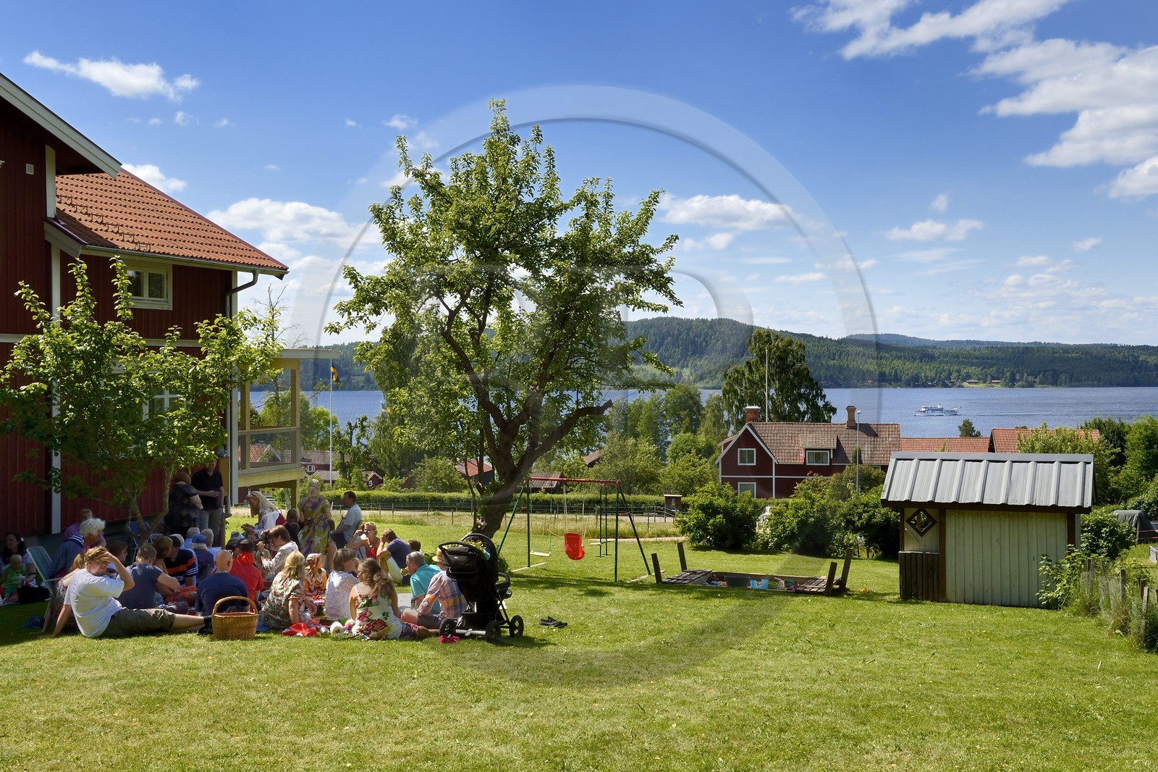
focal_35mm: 40
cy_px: 386
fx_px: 1286
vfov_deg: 33.4
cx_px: 579
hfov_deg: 48.5
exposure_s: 1/320
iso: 400
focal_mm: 40
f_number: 18
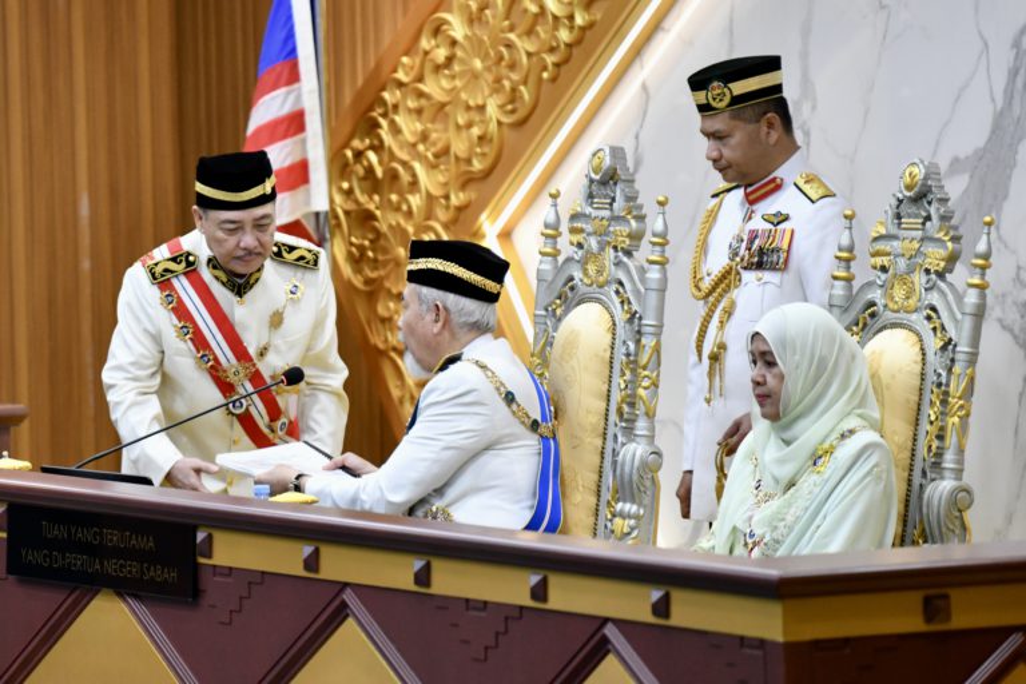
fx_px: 5700
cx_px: 513
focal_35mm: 200
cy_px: 342
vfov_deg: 6.9
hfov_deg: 10.3
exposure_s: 1/250
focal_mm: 200
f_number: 3.2
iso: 1600
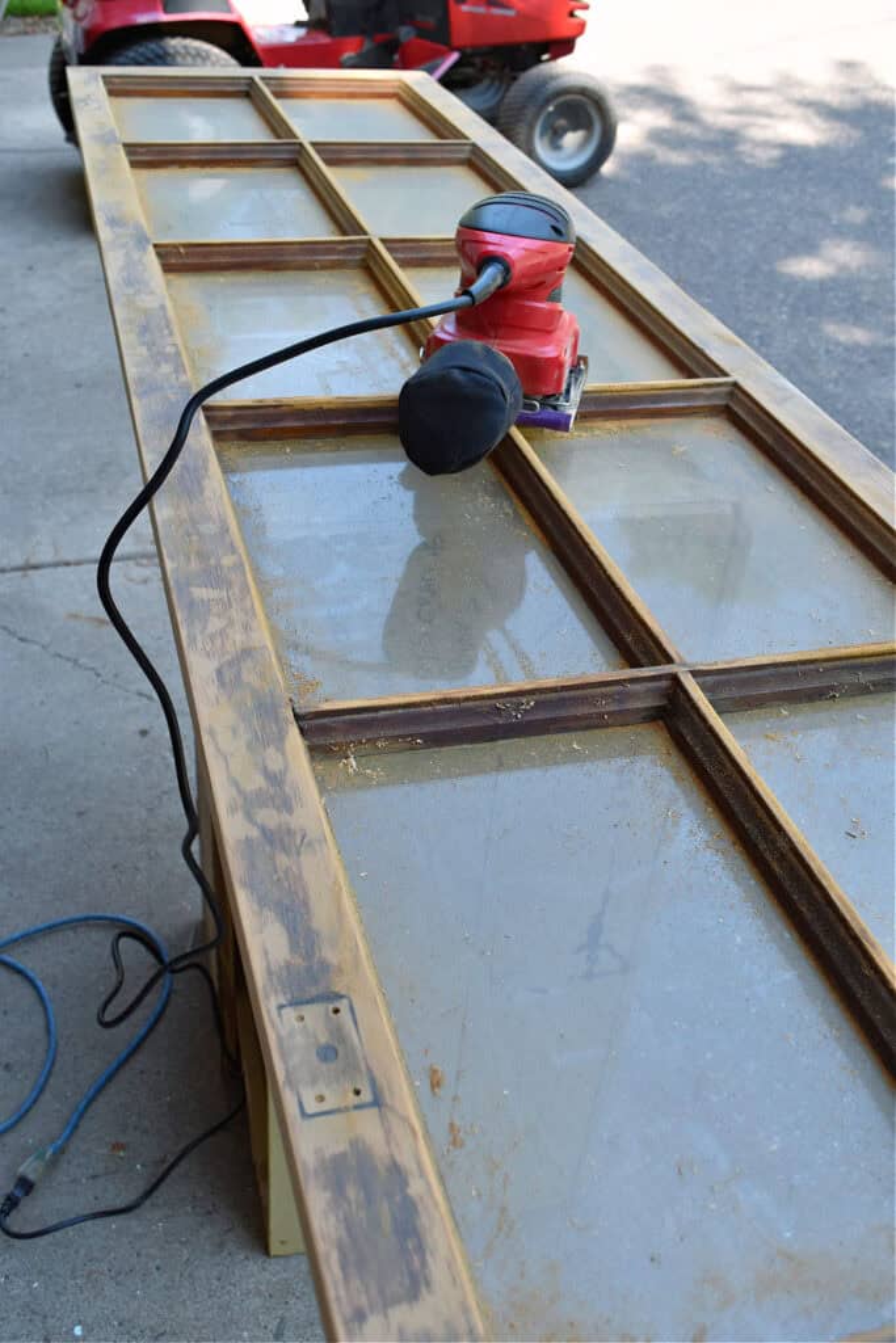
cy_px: 672
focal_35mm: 34
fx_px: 1287
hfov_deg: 38.4
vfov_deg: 55.1
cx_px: 448
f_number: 7.1
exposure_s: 1/200
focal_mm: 23
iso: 400
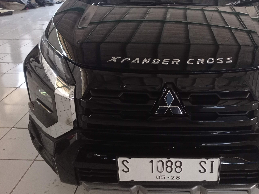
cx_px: 170
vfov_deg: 36.4
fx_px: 292
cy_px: 66
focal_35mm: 39
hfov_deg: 47.2
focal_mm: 4.7
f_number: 1.79
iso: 493
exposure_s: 1/25
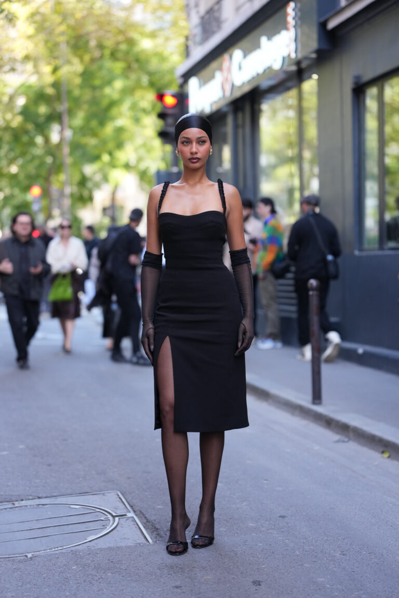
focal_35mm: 67
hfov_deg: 20.3
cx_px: 200
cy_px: 299
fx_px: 1114
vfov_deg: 30.1
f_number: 2
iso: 800
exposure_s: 1/1000
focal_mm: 67
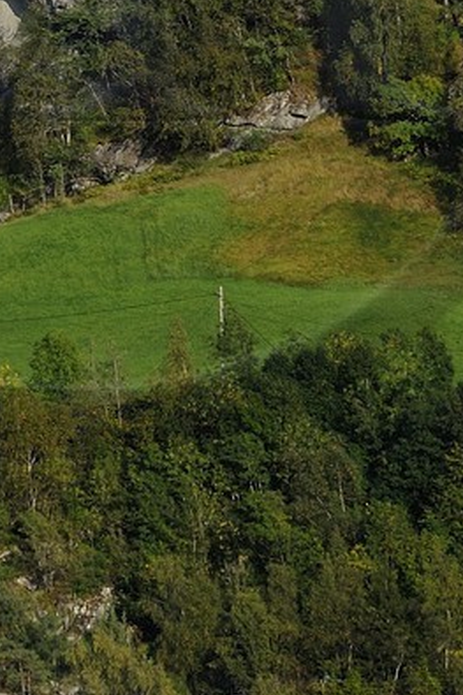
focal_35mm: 628
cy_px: -93
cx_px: 76
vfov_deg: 3.3
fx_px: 12125
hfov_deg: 2.2
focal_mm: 155
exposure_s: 1/400
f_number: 7.1
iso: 200
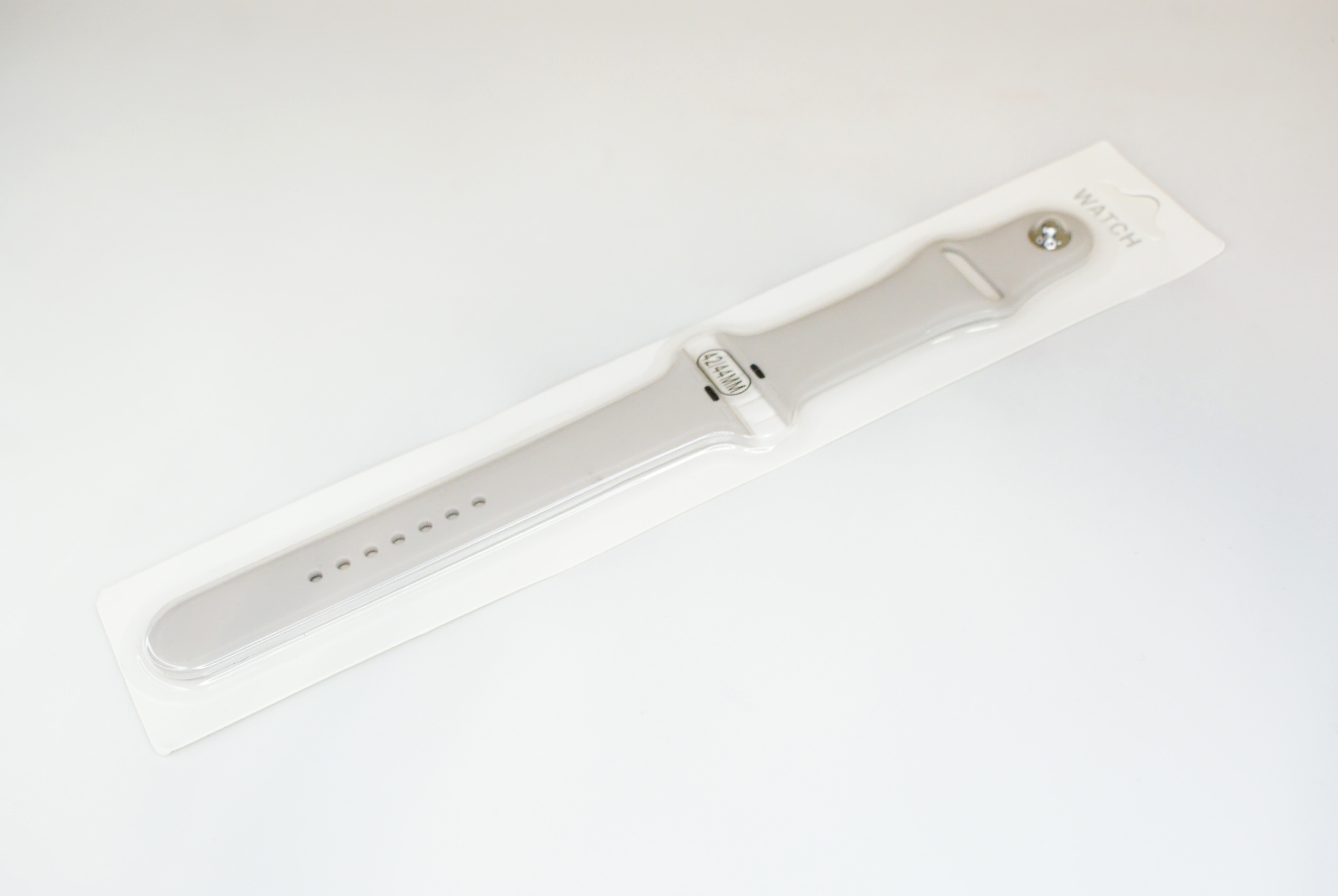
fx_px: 1674
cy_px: 448
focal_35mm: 45
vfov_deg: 29.9
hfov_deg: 43.6
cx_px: 669
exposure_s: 1/160
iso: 1600
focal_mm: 30
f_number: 5
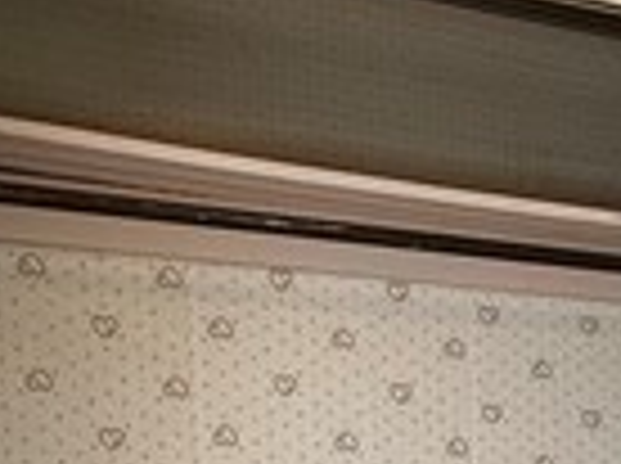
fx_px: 1862
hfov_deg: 17.2
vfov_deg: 12.9
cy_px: 824
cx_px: 914
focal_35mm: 104
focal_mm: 2.22
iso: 200
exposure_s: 1/60
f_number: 2.2
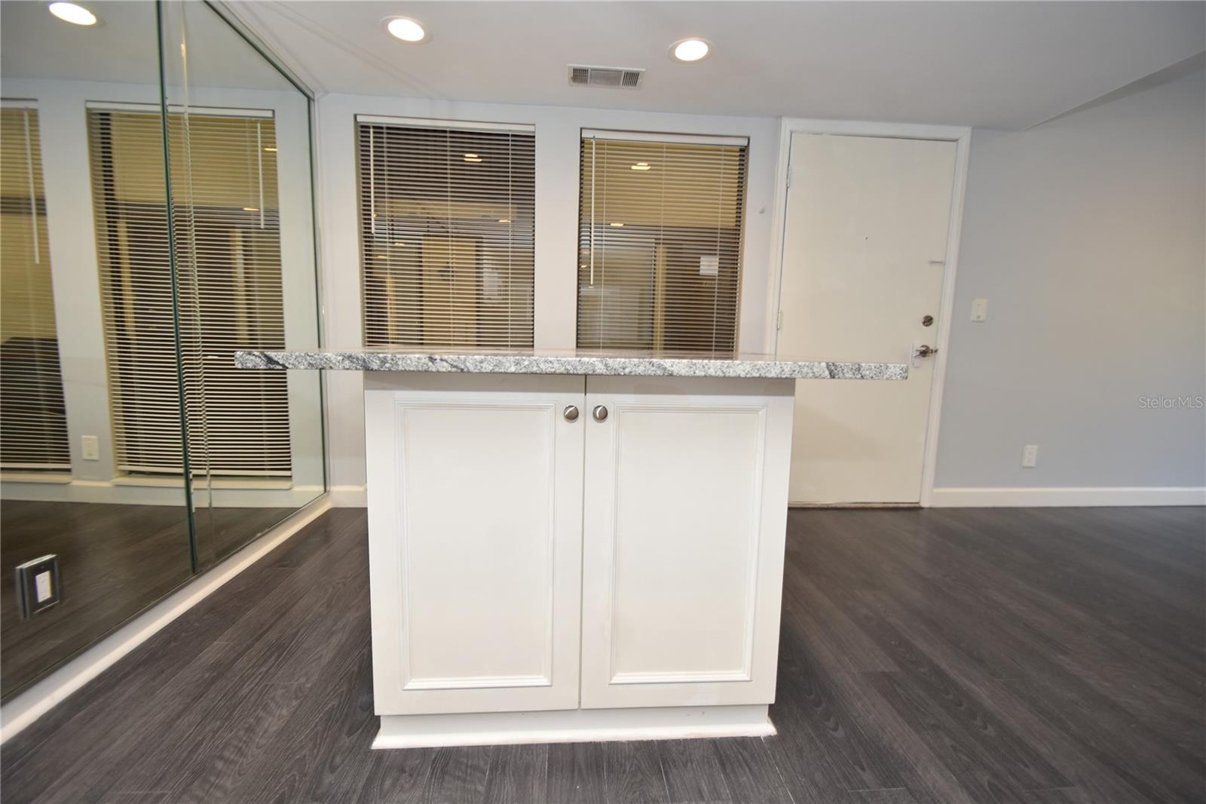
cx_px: 603
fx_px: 502
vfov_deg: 77.3
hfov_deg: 100.4
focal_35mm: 15
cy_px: 402
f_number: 4
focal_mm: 10
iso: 320
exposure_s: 1/60
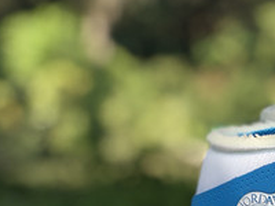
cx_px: 478
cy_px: 299
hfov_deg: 9.8
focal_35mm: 192
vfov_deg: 7.6
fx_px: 1525
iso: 16
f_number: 2.4
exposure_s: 1/109
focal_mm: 6
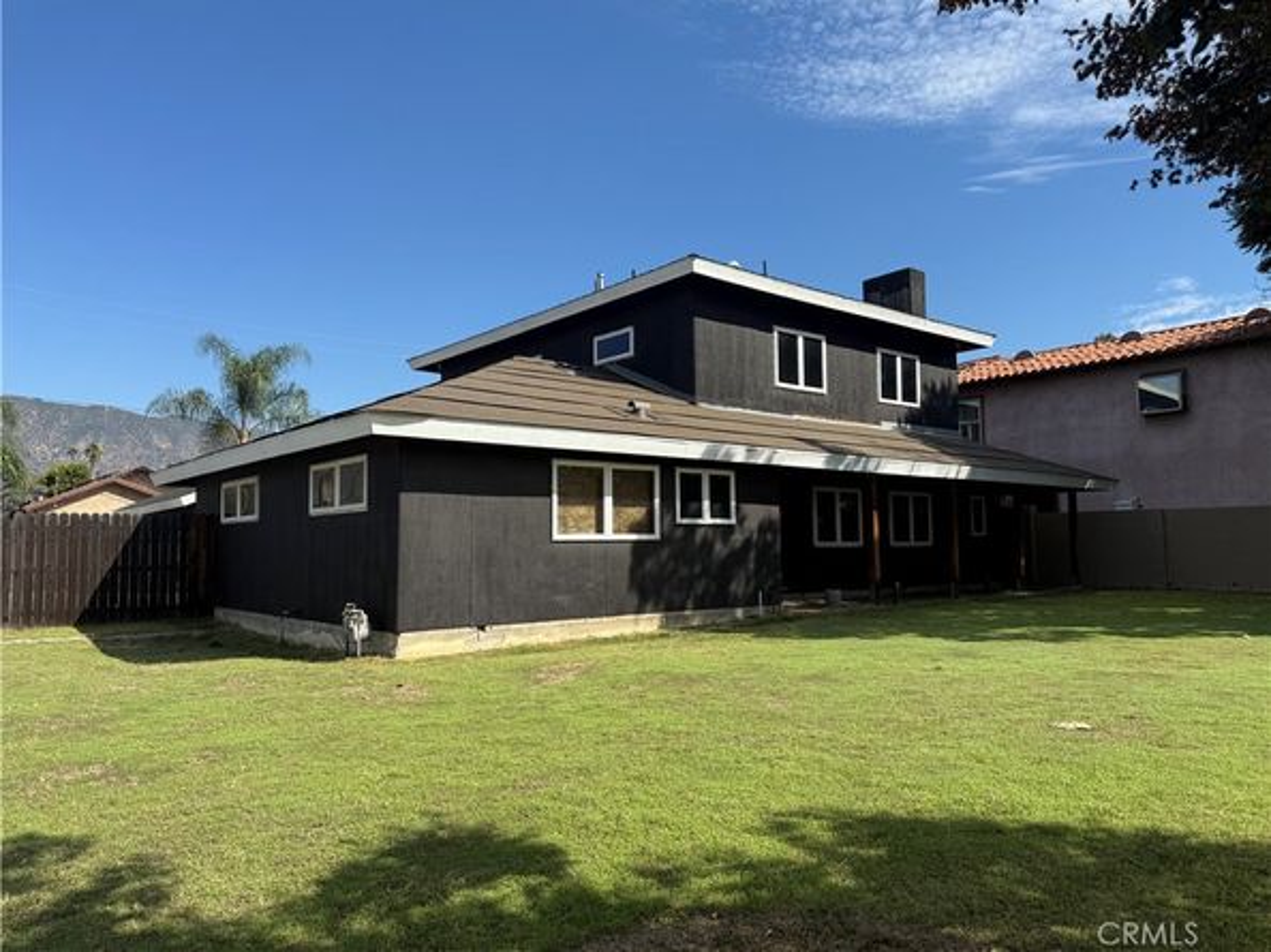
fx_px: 881
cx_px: 636
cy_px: 476
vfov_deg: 56.8
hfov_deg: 71.6
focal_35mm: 24
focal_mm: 6.76
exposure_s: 1/3584
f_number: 1.78
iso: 80
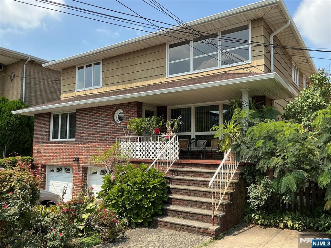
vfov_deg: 49.7
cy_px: 124
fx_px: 268
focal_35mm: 28
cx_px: 166
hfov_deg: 63.4
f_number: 1.8
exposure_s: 1/1342
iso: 25
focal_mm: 3
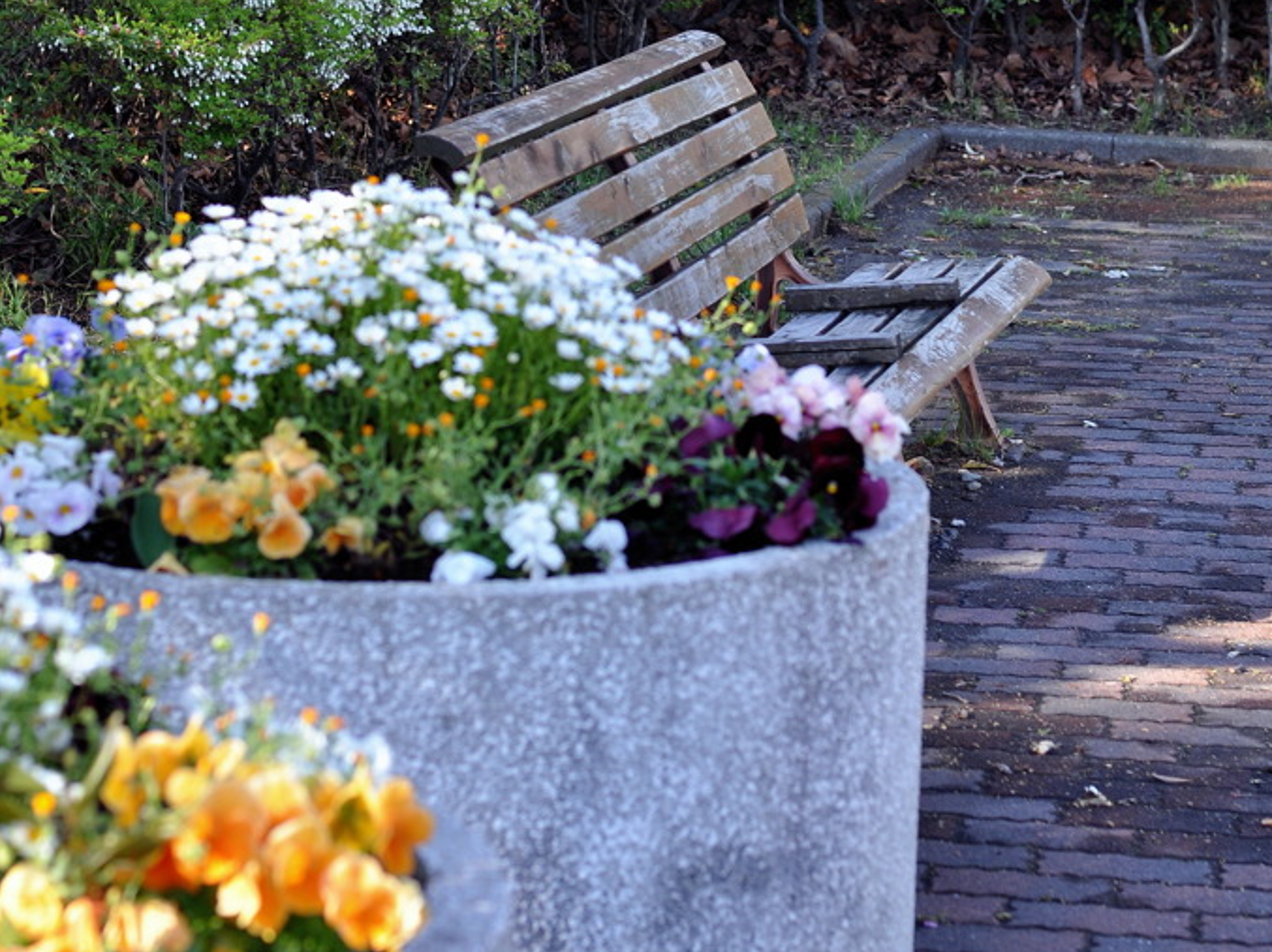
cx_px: 637
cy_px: 173
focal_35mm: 109
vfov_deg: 13.5
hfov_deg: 18.1
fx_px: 4003
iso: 200
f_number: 4
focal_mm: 50
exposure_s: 1/50
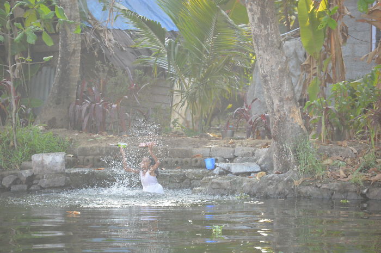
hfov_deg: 8.3
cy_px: 126
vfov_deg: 5.5
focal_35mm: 248
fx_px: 2616
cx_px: 190
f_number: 5.3
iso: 2000
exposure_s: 1/500
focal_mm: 165
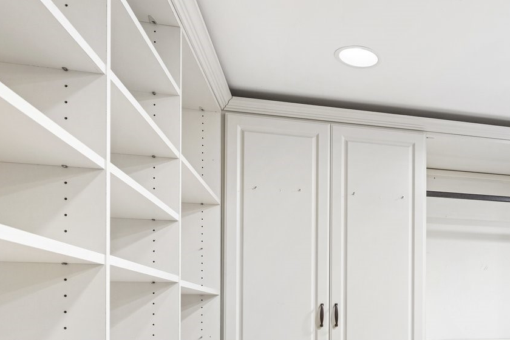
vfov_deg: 32.3
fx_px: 552
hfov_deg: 43.2
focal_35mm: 39
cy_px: 316
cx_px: 499
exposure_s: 5
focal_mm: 16
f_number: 8
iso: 100
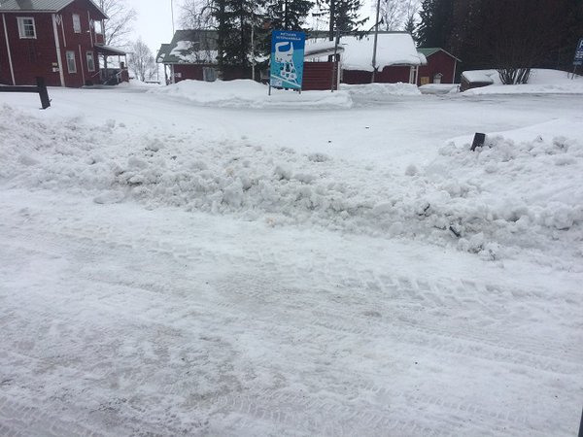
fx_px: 488
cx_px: 292
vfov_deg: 48.2
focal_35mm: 29
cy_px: 218
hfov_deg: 61.7
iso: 32
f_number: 2.2
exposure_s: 1/1026
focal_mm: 4.15
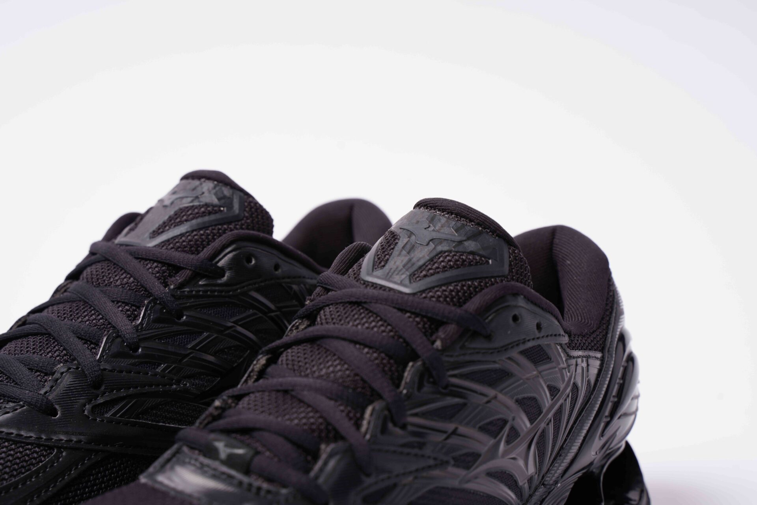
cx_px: 378
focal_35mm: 71
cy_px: 252
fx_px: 1493
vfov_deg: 19.2
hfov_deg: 28.5
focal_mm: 71
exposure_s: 1/125
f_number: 8
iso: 100
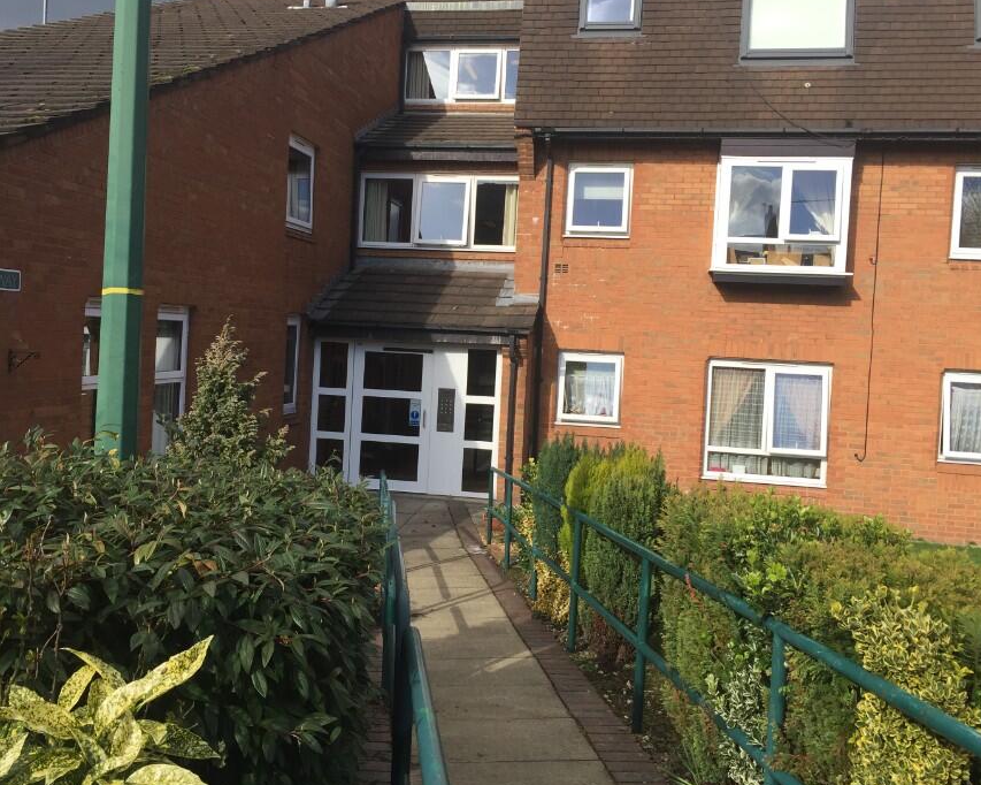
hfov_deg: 52.8
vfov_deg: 43.3
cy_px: 358
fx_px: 987
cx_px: 459
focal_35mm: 34
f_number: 2.2
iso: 32
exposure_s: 1/1099
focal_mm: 4.15
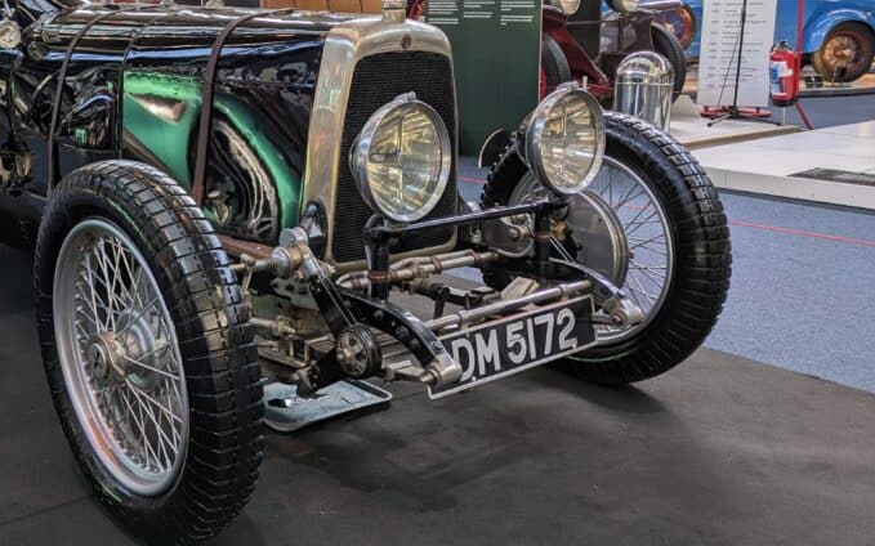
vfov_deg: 31.6
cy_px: 165
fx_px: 954
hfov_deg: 47.4
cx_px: 216
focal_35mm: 40
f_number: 1.89
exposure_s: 1/200
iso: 57
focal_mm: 5.43
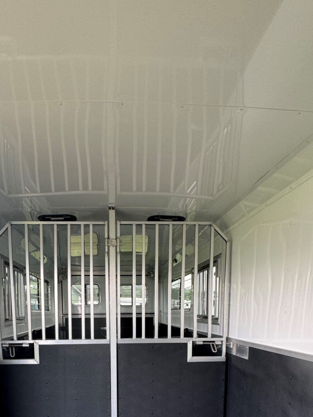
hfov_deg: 58.1
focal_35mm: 23
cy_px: 342
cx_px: 116
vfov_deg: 66.1
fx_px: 277
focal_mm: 2.22
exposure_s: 1/99
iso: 125
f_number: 2.2
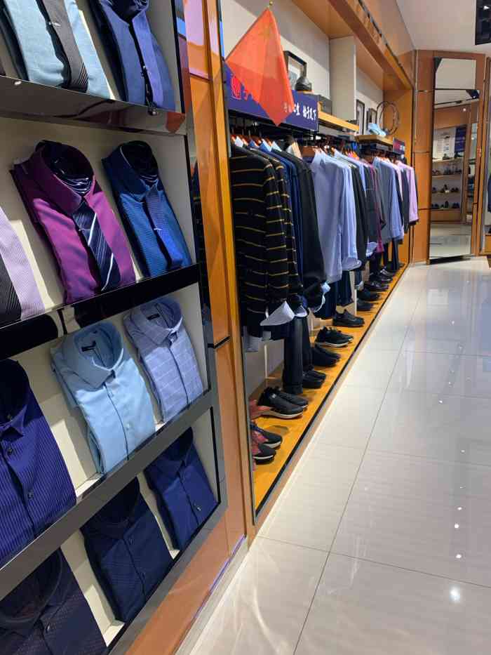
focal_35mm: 26
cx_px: 246
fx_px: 492
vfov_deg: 67.3
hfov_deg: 53.1
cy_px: 328
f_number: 1.8
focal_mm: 4.25
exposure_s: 1/100
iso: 100
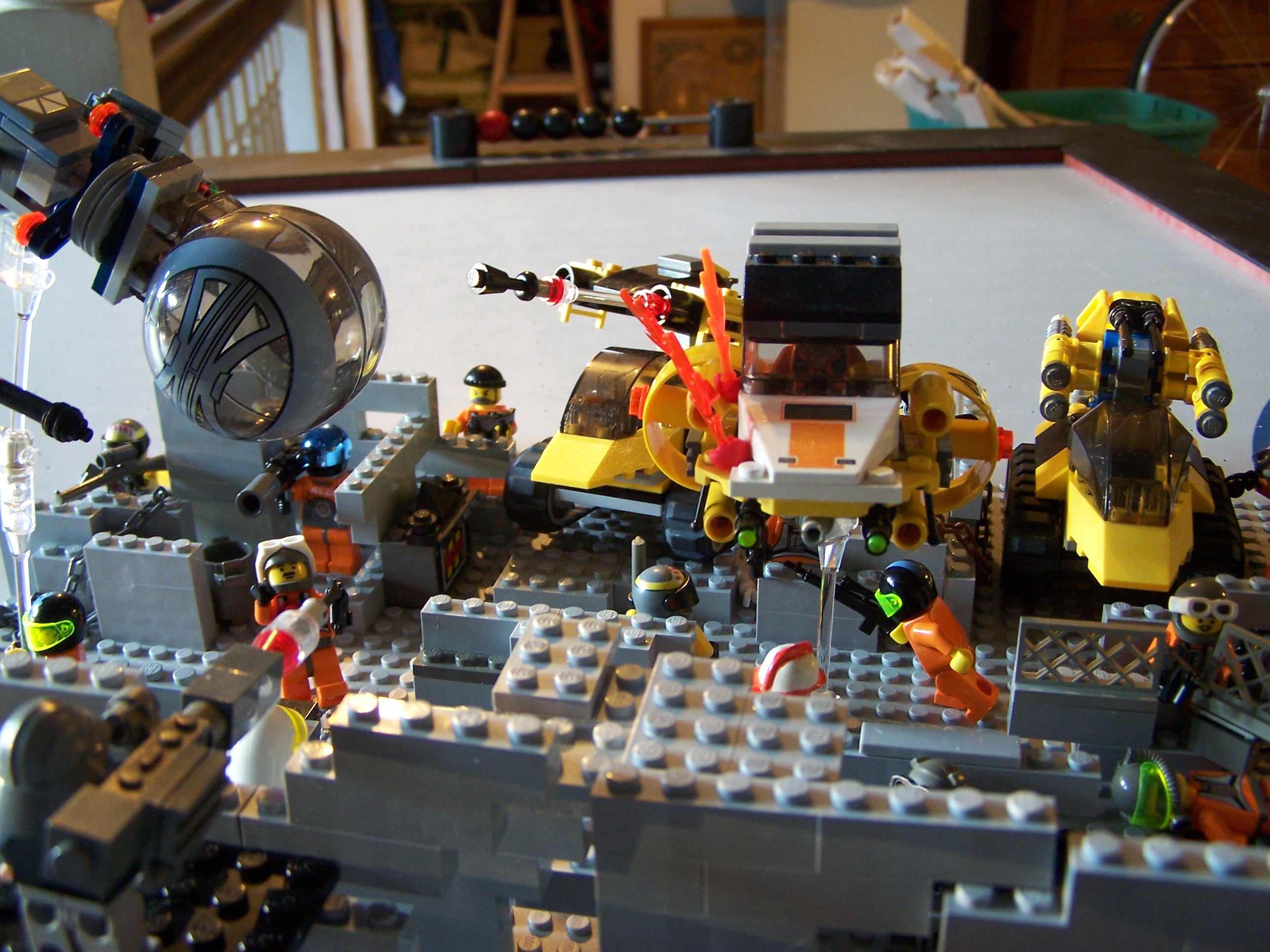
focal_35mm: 38
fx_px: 1394
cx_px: 635
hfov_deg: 49.0
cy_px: 476
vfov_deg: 37.7
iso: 140
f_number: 2.8
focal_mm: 6.3
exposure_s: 1/8
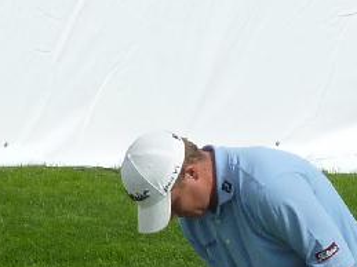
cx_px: 227
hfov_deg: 1.6
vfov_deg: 1.2
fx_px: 12916
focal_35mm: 1253
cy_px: 409
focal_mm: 37
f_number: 5.6
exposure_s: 1/640
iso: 80
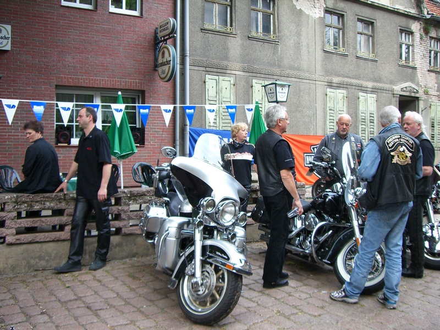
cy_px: 165
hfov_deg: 49.0
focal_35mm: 38
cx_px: 220
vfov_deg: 37.7
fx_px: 483
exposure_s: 1/200
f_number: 2.7
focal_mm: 6.2
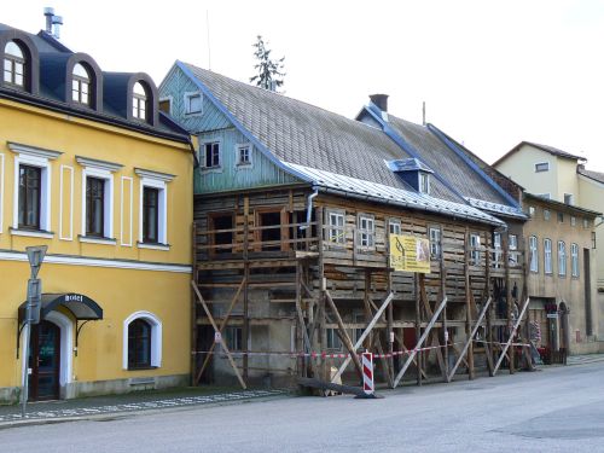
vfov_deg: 25.2
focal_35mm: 58
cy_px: 226
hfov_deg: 33.2
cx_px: 302
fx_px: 1012
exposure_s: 1/100
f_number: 5.6
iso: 80
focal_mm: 9.6
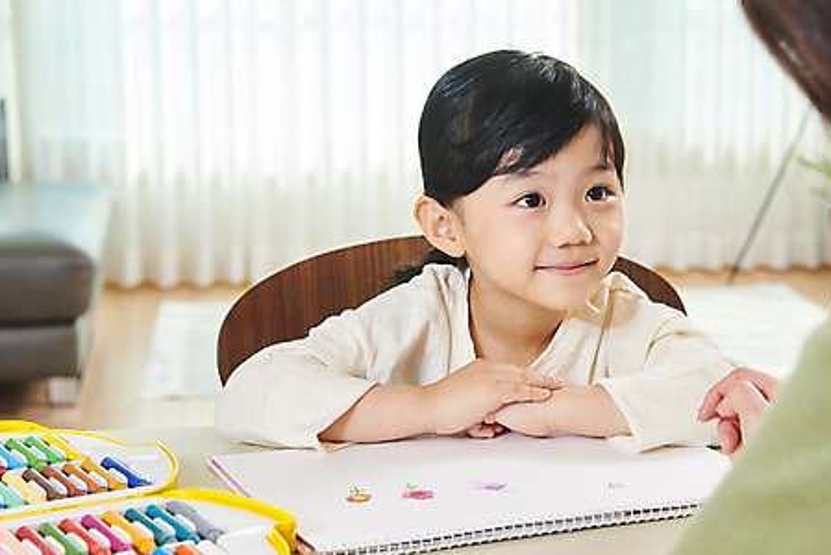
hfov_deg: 25.2
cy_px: 276
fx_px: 1848
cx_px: 547
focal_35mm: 80
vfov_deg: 17.1
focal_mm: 60
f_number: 6.3
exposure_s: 1/100
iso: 320
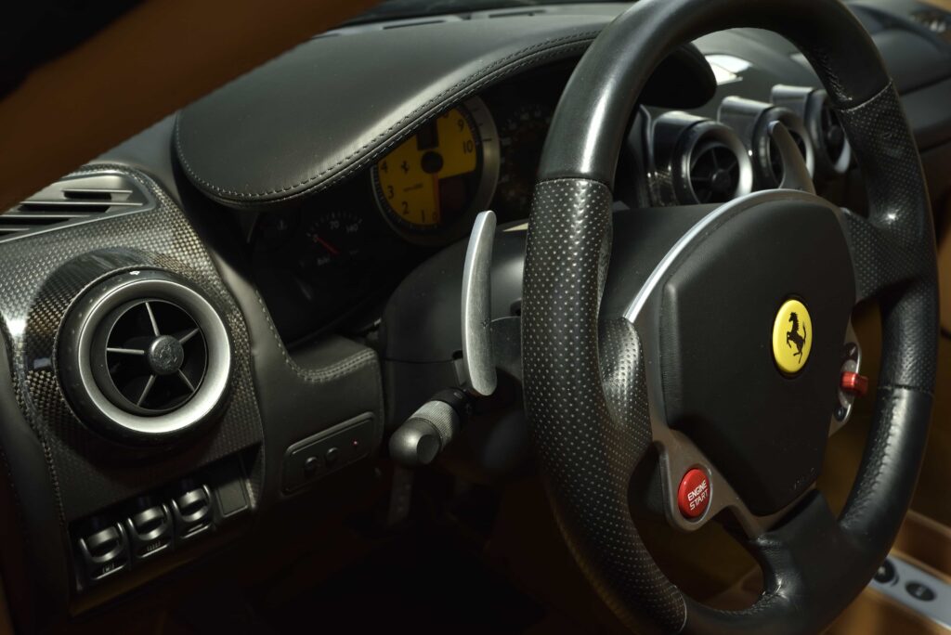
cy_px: 318
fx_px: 925
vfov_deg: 37.9
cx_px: 476
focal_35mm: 35
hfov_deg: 54.4
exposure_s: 1/125
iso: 400
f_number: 14
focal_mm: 35
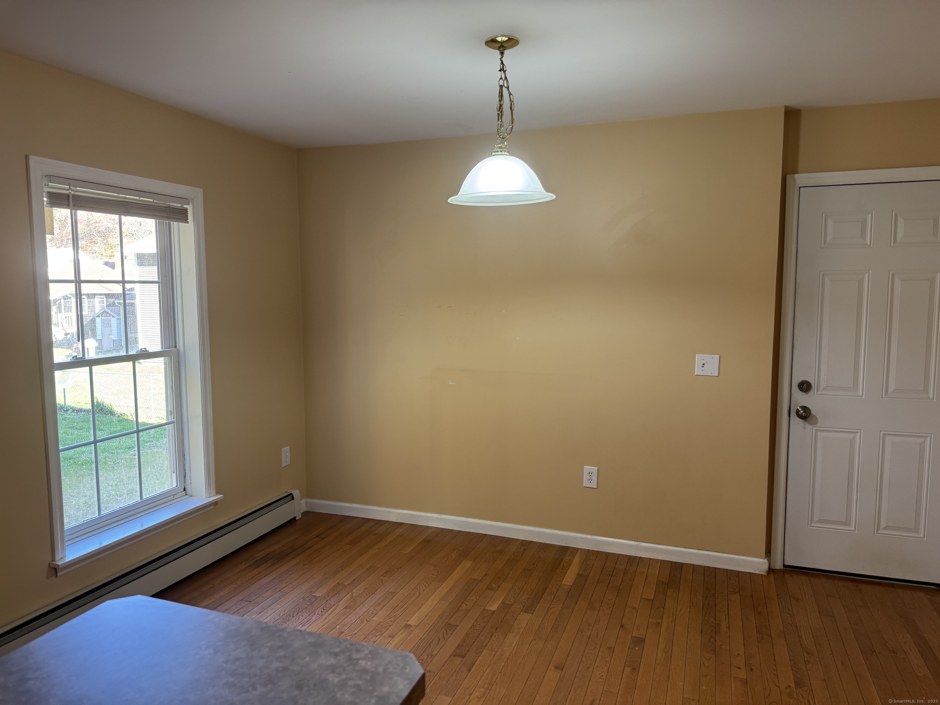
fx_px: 652
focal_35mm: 24
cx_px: 470
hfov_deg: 71.6
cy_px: 352
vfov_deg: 56.8
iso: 125
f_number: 1.78
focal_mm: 6.76
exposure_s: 1/60
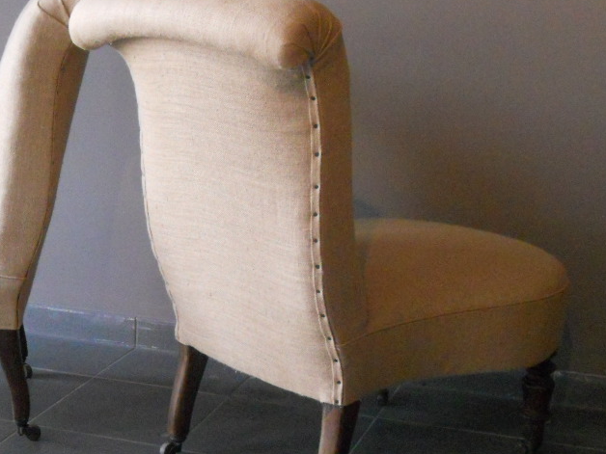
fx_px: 1313
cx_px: 116
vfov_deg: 19.6
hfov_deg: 25.5
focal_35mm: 75
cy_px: 286
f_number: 4.3
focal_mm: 8.2
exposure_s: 1/160
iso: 800
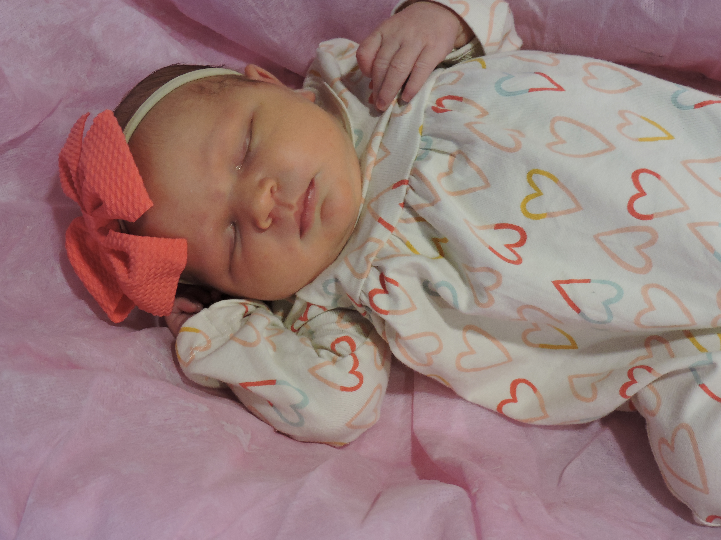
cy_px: 270
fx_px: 1041
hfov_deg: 38.2
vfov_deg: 29.1
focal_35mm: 50
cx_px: 360
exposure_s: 1/50
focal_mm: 8.9
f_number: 3.6
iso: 250
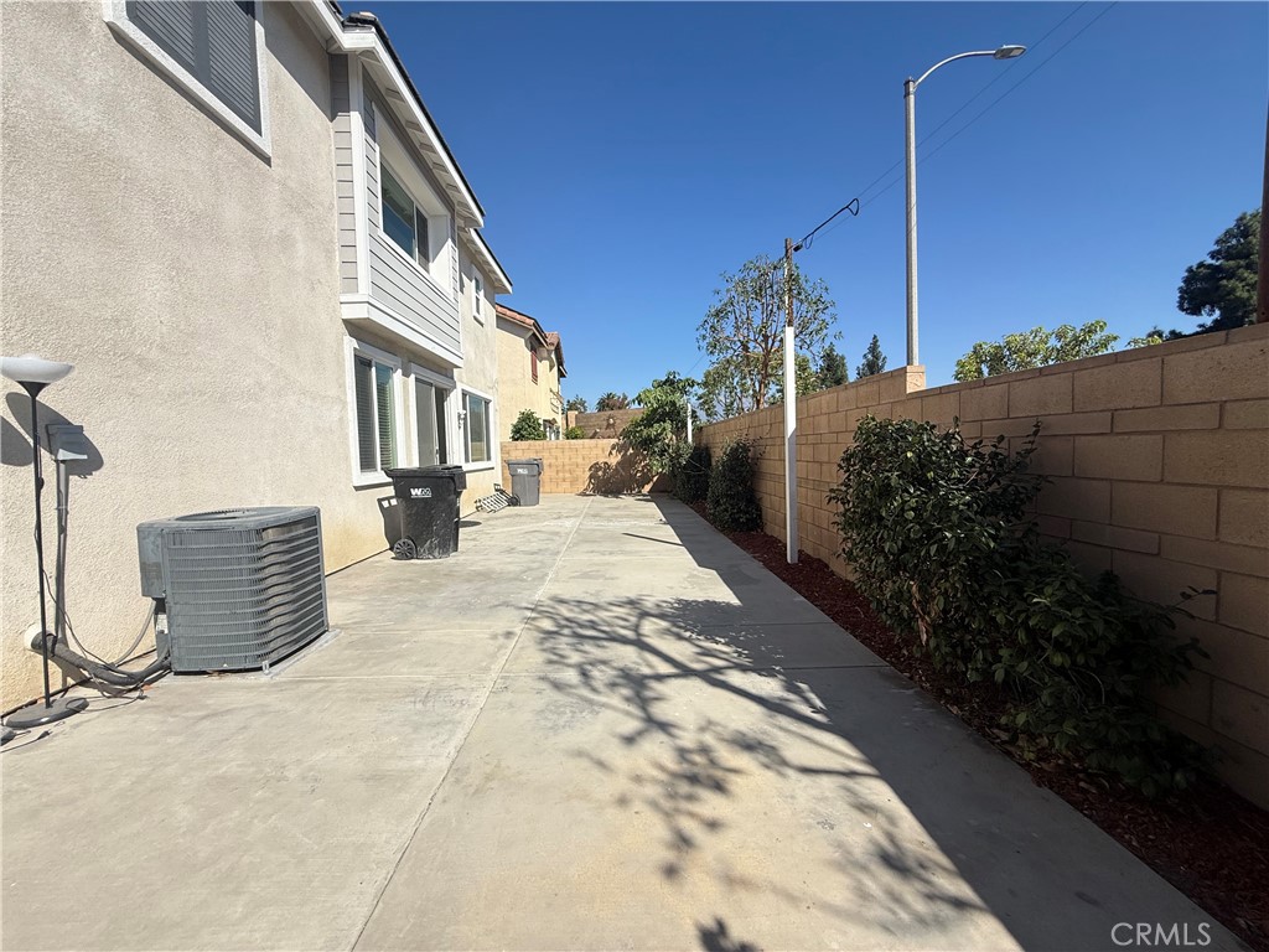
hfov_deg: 102.1
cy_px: 476
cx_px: 634
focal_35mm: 14
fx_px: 513
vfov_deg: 85.7
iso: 50
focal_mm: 2.22
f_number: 2.2
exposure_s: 1/2841
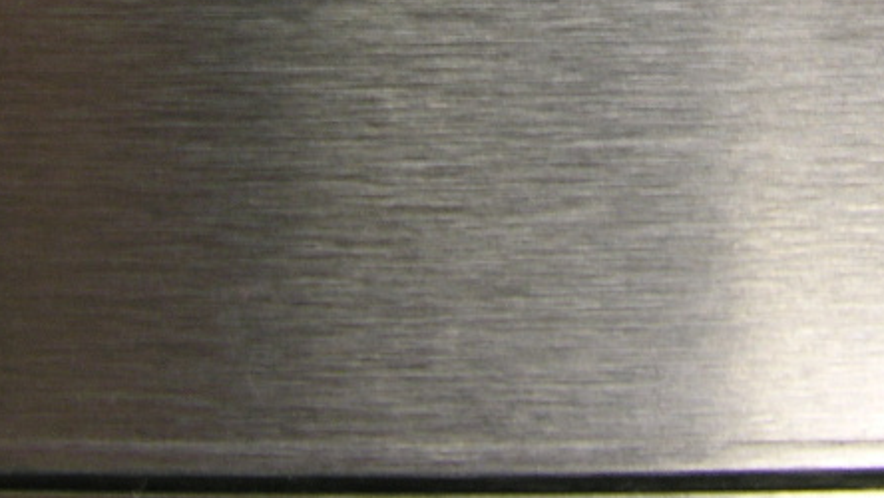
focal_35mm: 110
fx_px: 2579
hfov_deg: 19.4
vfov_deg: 10.9
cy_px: -60
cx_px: 611
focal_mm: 8.9
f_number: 2.8
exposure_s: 1/17.1
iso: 50
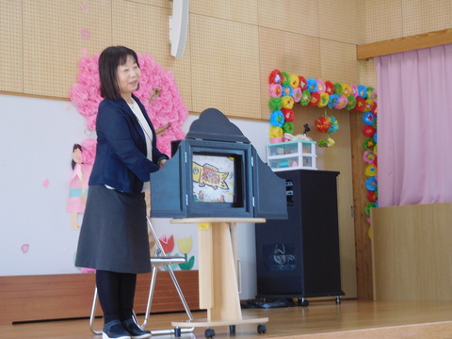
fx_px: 1175
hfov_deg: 21.8
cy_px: 170
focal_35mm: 90
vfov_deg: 16.4
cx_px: 226
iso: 250
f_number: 4.7
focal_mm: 16.1
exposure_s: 1/30
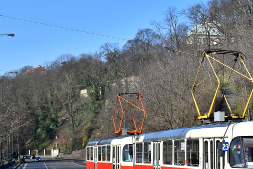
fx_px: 555
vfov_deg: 17.2
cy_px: 110
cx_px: 224
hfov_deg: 25.0
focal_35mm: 79
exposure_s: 1/1000
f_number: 7.1
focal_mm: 26
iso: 320
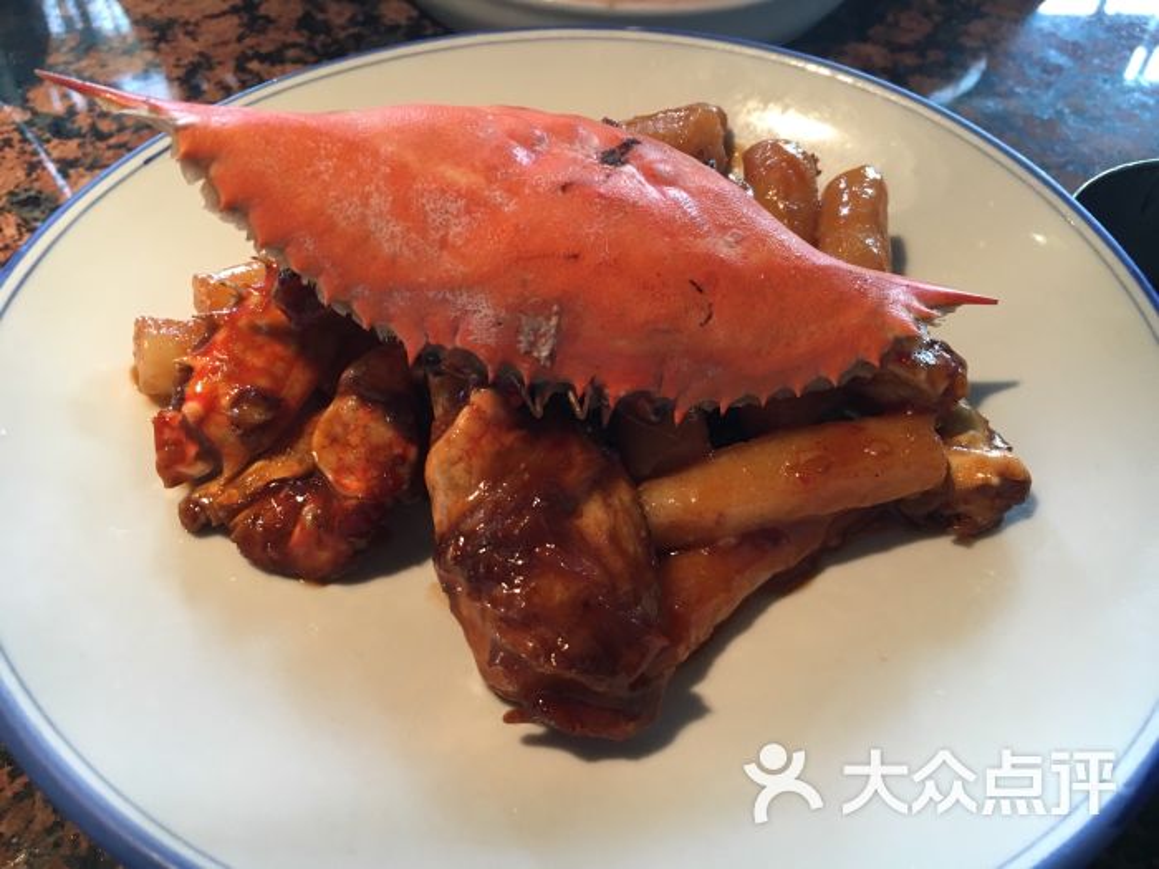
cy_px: 434
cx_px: 580
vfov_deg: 48.2
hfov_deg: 61.7
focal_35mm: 29
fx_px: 971
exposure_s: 1/33
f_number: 2.2
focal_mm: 4.15
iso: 125
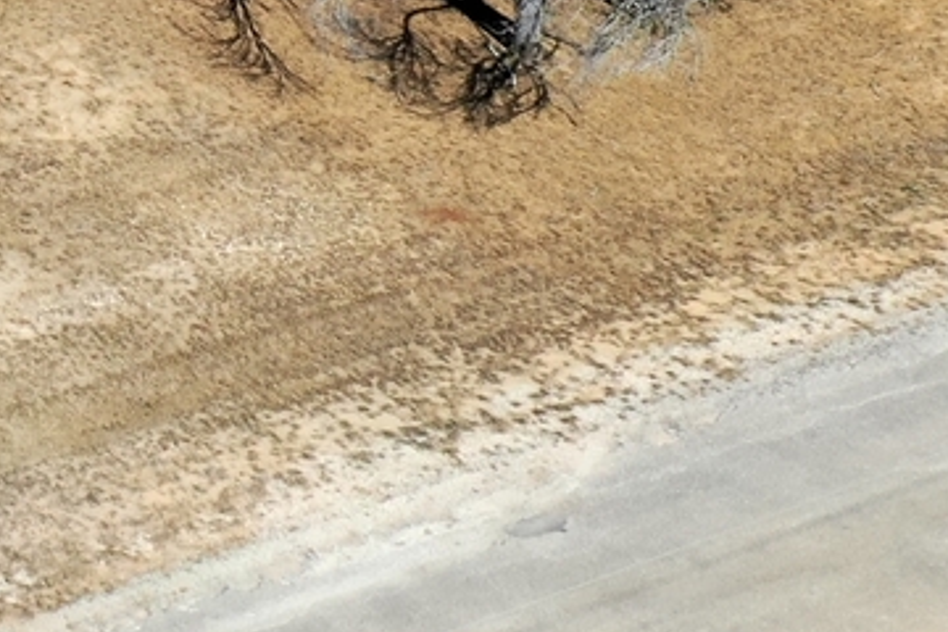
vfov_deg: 10.2
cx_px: -959
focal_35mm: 126
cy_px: -529
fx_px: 3318
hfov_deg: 13.8
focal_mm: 10.26
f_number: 5.6
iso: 100
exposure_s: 1/500
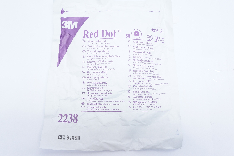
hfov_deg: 57.3
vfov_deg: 39.9
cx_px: 117
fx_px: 214
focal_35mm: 33
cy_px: 78
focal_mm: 22
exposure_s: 1/60
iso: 1600
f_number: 6.3
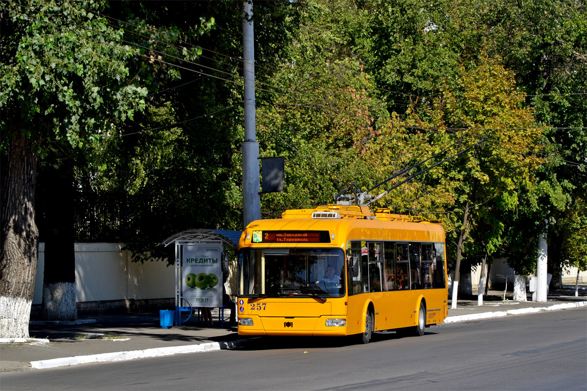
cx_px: 294
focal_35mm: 138
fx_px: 2250
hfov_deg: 14.9
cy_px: 196
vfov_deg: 9.9
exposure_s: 1/320
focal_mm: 92
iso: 140
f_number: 10
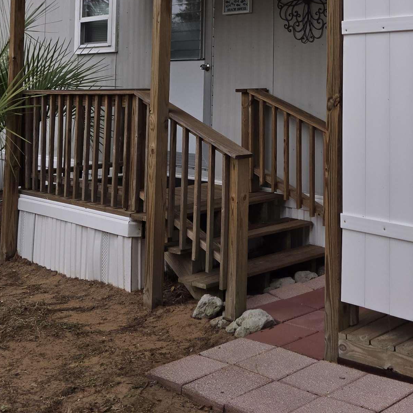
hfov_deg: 32.0
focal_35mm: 52
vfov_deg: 31.2
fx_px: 702
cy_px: 39
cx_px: 326
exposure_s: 1/720
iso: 25
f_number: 1.8
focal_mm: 5.4
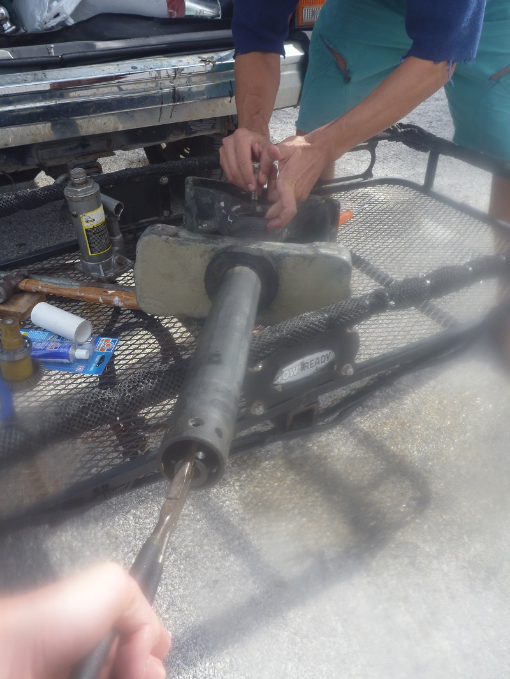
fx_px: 609
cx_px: 255
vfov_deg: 58.3
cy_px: 340
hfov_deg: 45.5
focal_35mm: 31
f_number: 3.5
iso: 80
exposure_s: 1/250
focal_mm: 5.5
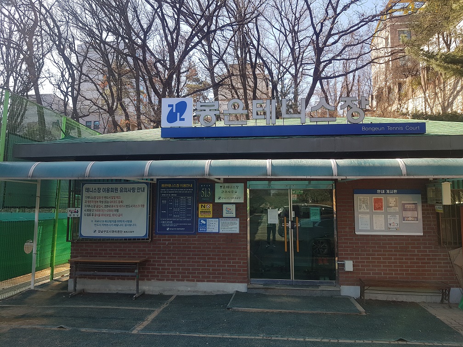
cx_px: 232
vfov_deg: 53.1
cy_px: 174
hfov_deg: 67.3
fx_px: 348
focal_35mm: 26
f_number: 1.7
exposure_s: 1/584
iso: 40
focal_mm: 4.3
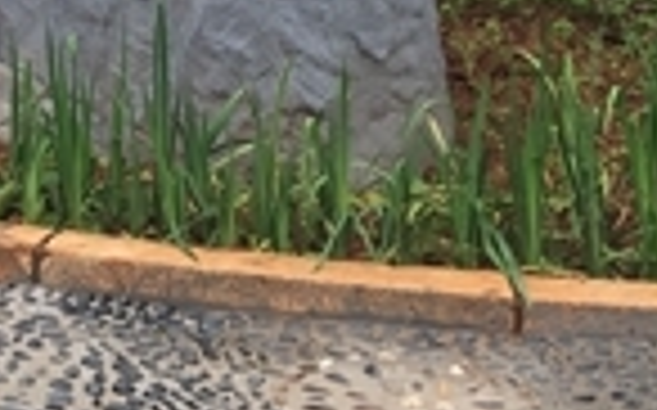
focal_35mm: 116
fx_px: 2075
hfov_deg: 17.3
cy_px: -365
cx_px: -90
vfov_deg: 10.5
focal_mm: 4.15
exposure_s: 1/311
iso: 25
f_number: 2.2
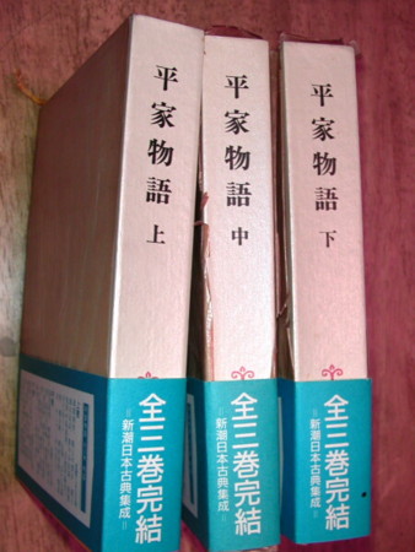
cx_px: 208
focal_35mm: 43
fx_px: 687
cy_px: 276
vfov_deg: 43.8
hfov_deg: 33.6
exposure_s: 1/59.9
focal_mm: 6.6
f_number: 4.8
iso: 100
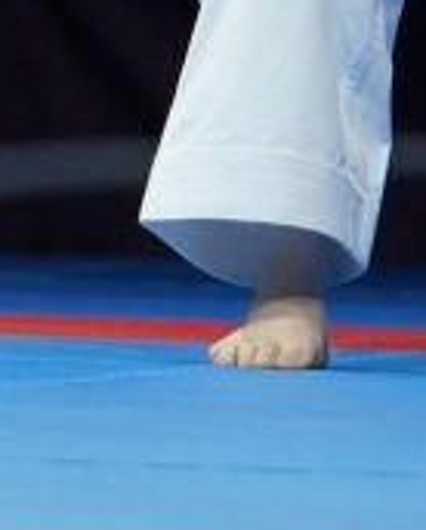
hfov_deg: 1.5
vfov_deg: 1.8
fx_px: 16692
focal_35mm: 1061
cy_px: -601
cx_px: -1207
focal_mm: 108
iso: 500
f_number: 2.8
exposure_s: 1/500
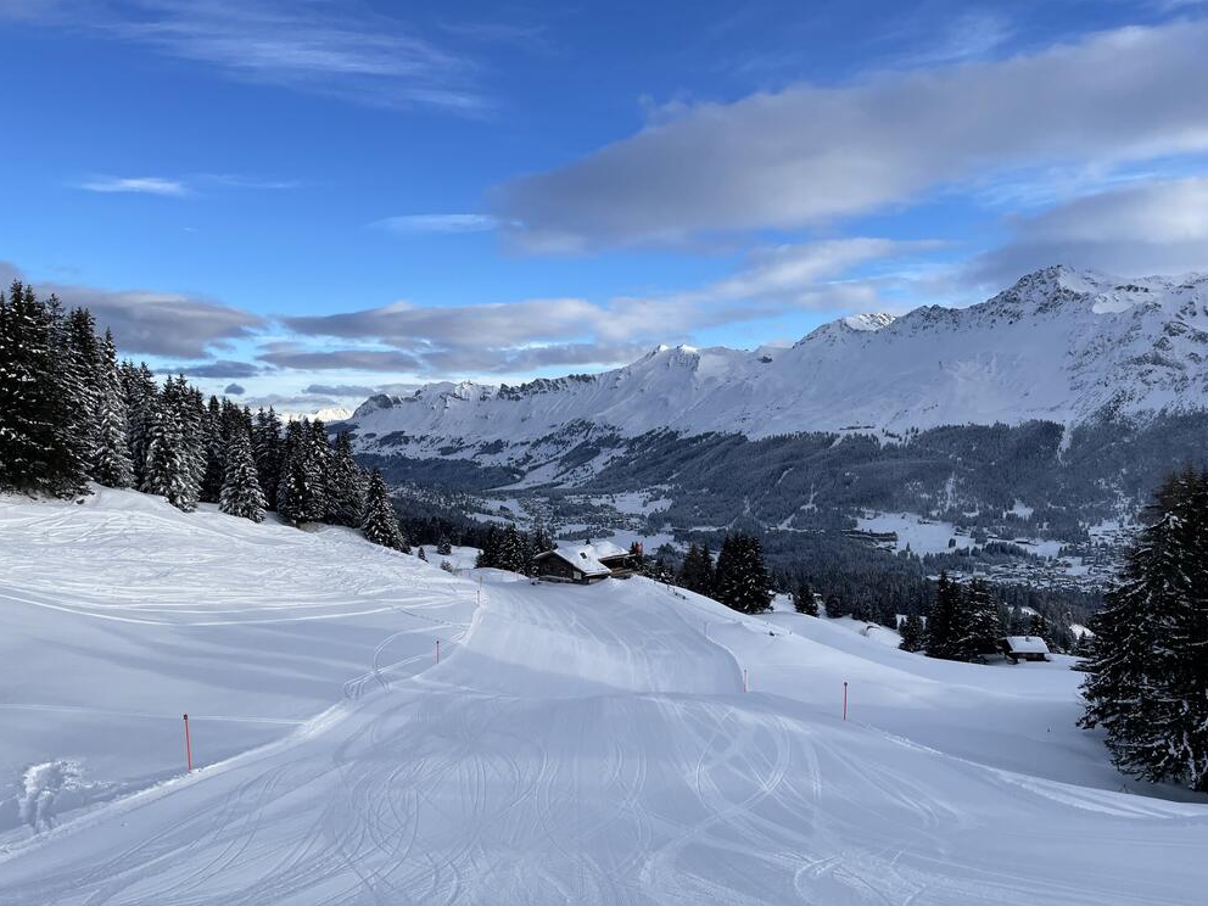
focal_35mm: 27
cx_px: 592
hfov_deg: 65.3
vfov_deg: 51.4
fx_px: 942
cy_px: 462
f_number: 1.6
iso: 32
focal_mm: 4.2
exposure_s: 1/1984
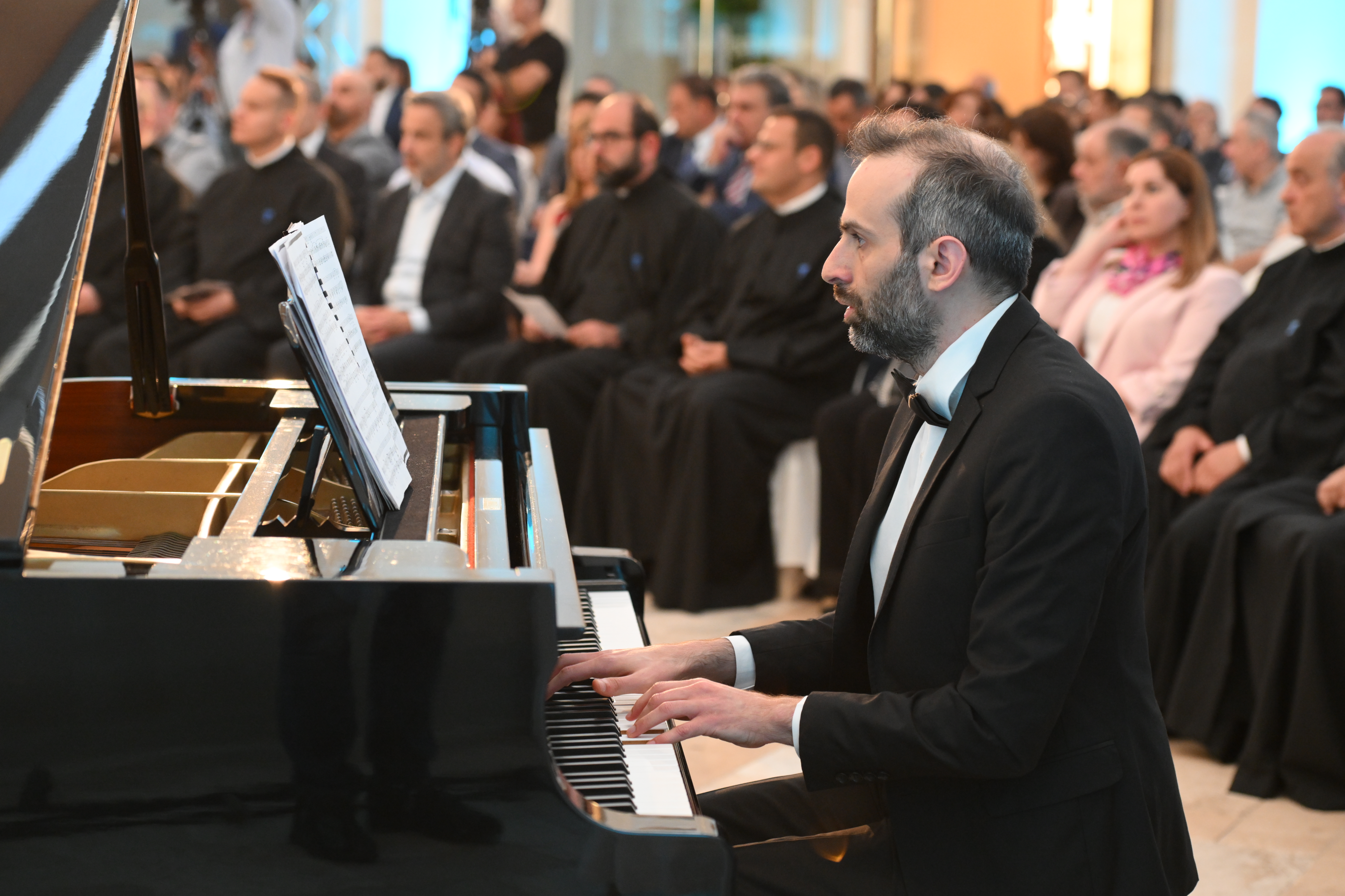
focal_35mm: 80
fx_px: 2989
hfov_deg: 25.4
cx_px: 672
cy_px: 448
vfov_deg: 17.1
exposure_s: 1/160
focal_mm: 80
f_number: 4
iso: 3200
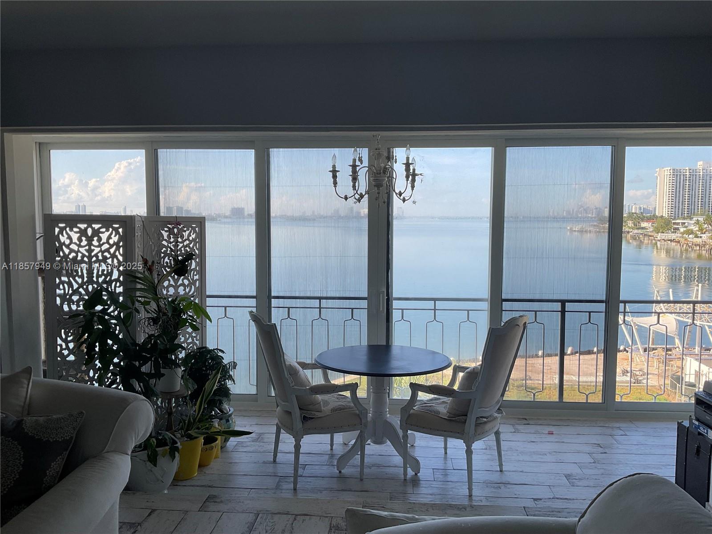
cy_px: 267
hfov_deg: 61.7
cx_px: 356
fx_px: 596
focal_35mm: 29
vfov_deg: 48.2
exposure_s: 1/256
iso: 16
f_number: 1.8
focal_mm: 3
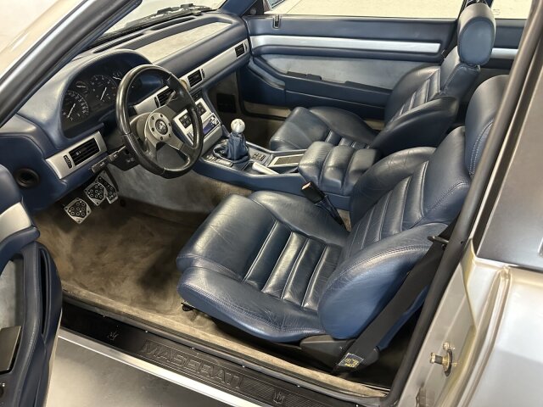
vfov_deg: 56.8
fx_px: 376
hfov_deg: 71.6
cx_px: 272
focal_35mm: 24
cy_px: 204
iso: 1000
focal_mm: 6.86
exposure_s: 1/55
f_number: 1.78
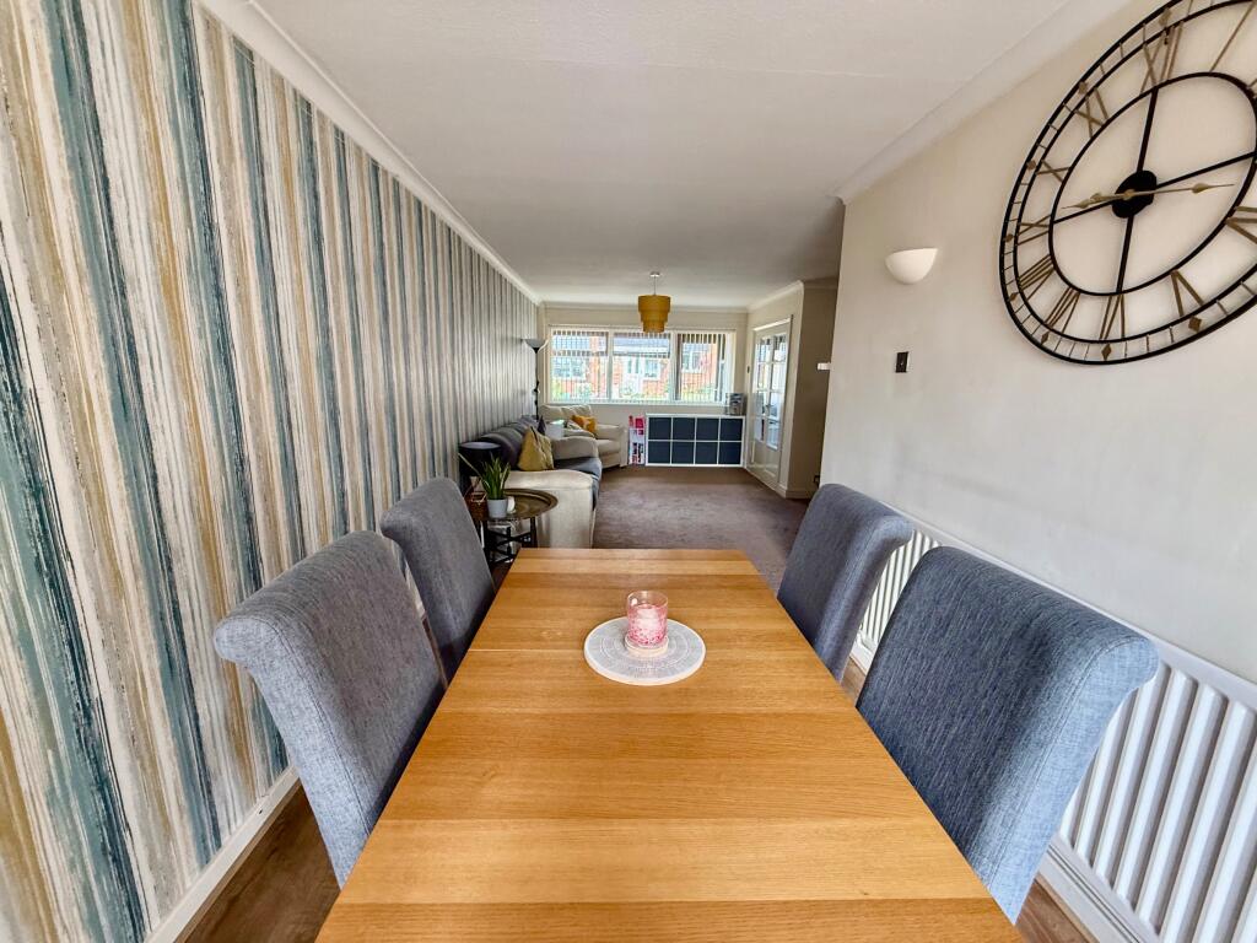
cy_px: 472
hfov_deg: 102.1
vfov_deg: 85.7
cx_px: 628
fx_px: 508
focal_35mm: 14
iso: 320
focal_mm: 2.22
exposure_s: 1/99
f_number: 2.2
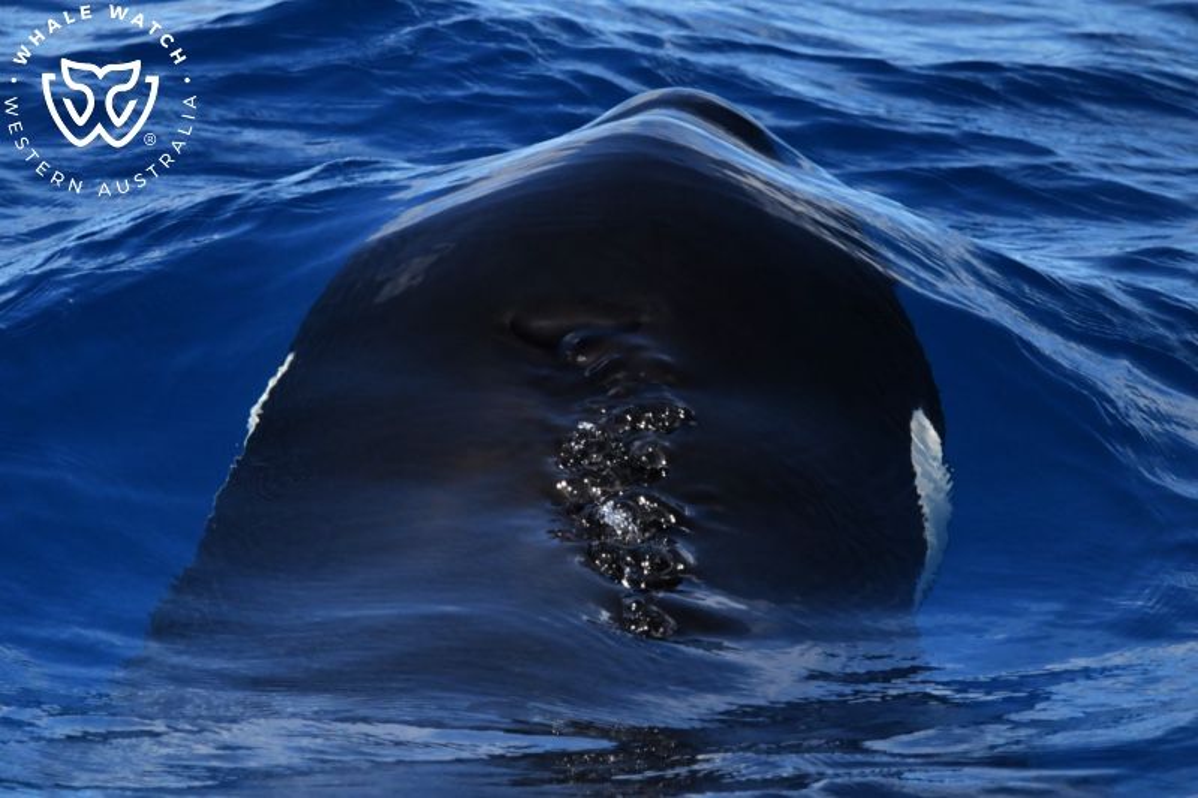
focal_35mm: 480
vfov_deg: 2.9
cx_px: 599
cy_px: 399
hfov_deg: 4.3
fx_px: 15969
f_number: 6.3
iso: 1800
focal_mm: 480
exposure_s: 1/8000
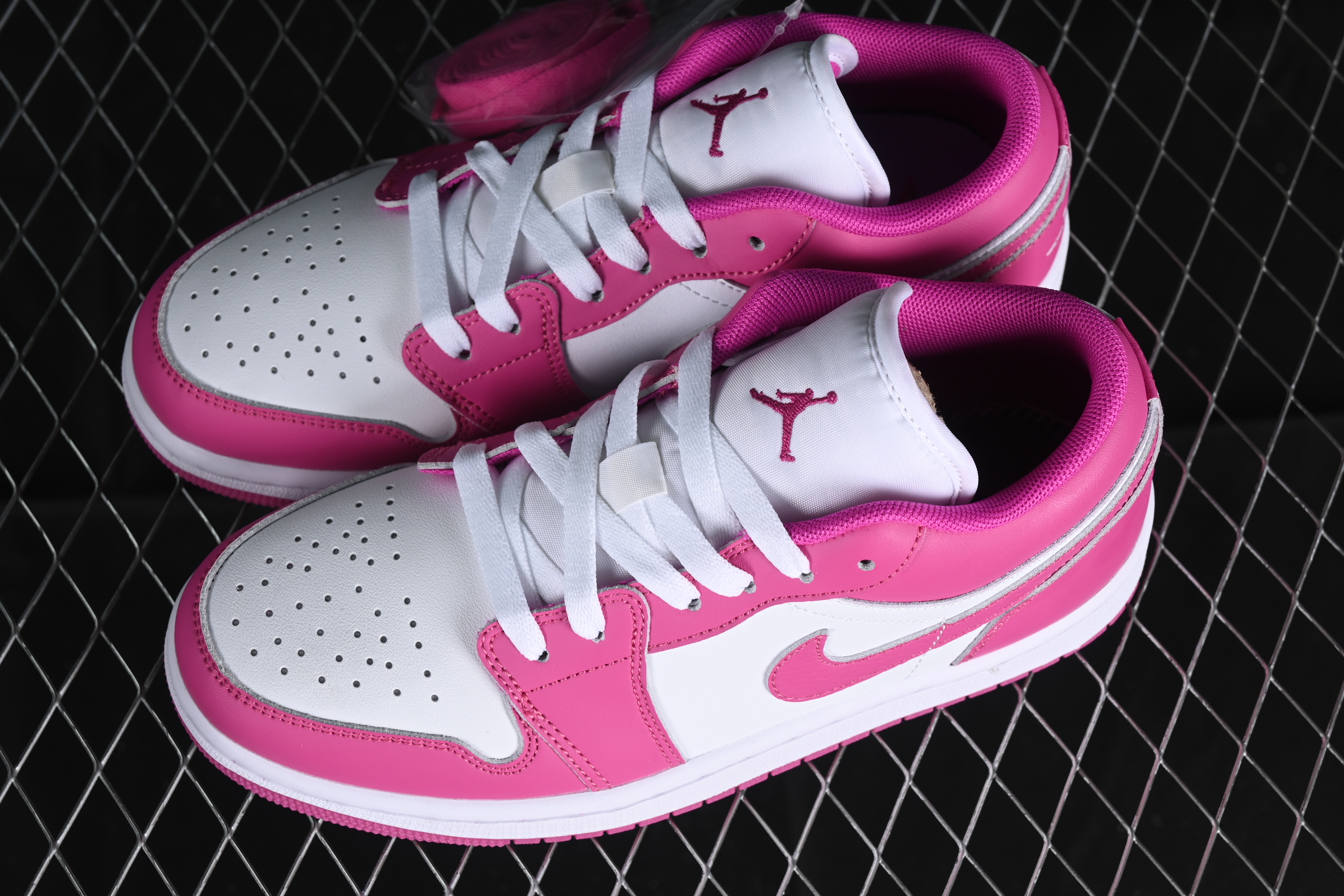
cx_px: 672
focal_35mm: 75
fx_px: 2800
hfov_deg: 27.0
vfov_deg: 18.2
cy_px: 448
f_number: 7.1
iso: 160
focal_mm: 50
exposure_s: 1/80
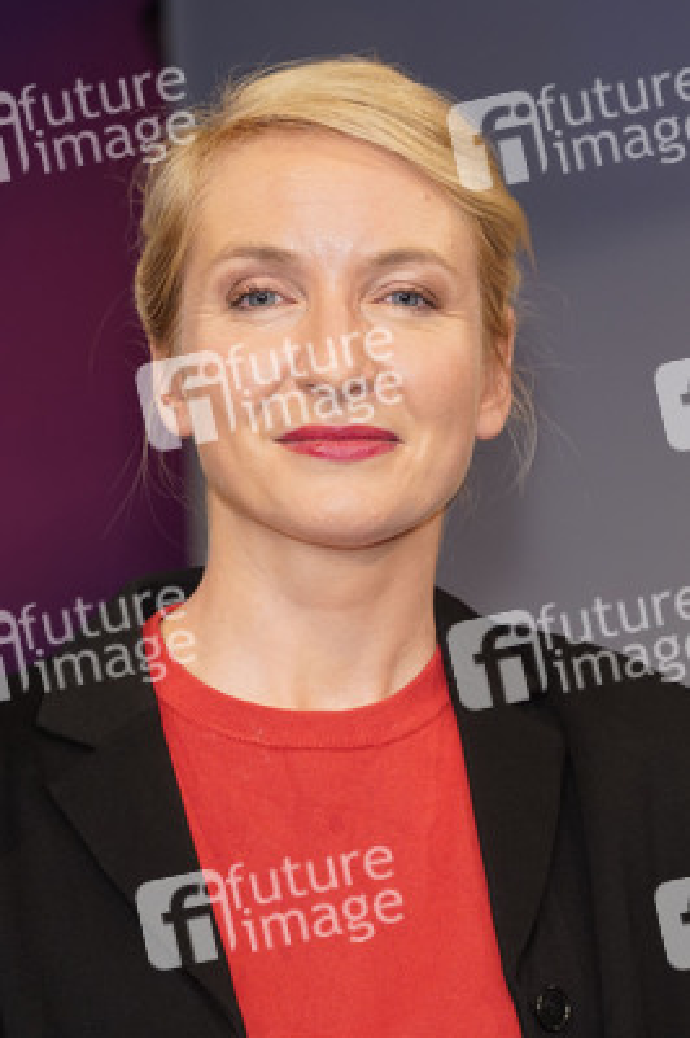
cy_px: 519
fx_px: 2505
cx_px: 345
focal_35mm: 87
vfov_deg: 23.4
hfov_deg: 15.7
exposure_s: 1/160
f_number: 5.6
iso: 2000
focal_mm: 87
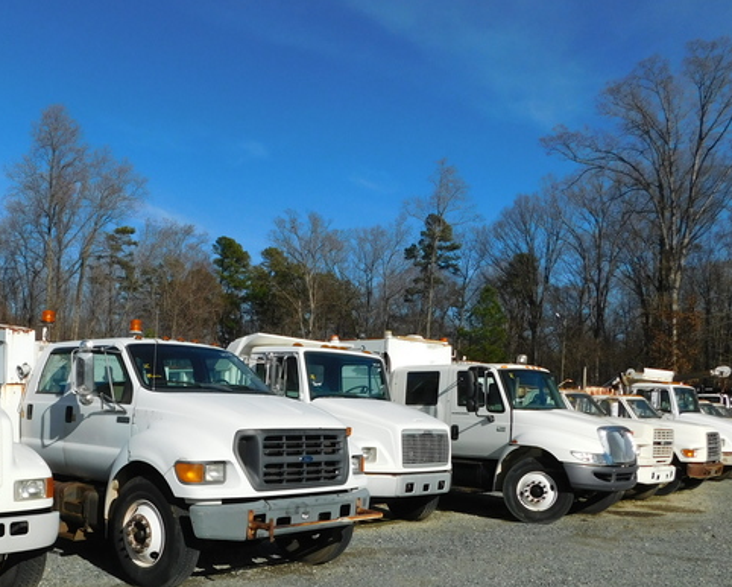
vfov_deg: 40.4
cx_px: 262
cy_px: 414
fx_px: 780
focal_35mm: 36
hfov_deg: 49.6
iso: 125
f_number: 6
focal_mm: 4
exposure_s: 1/1000
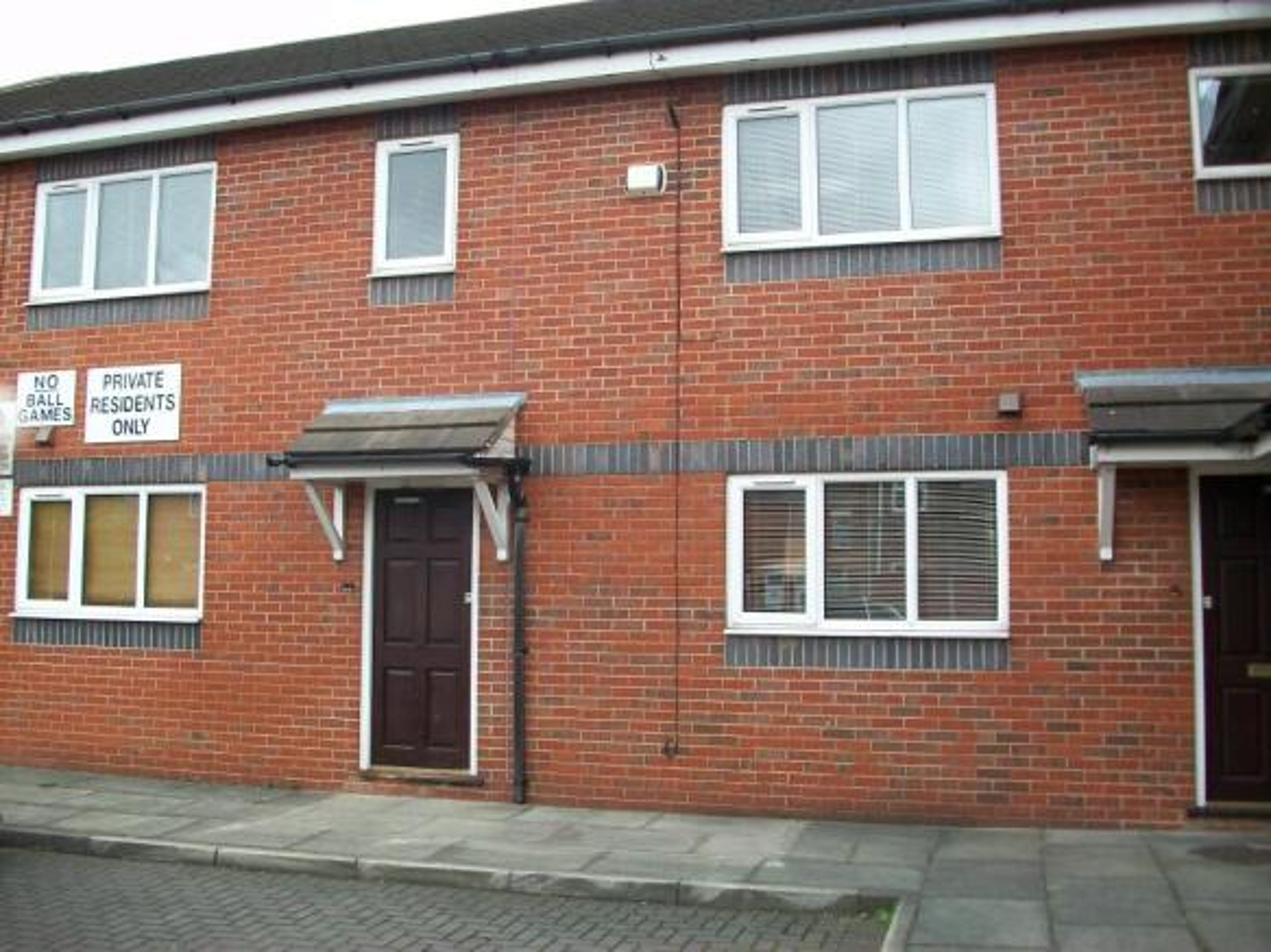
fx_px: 1248
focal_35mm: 34
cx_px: 636
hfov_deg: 54.0
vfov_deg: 41.8
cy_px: 476
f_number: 2.8
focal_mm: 5.7
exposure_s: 1/320
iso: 80
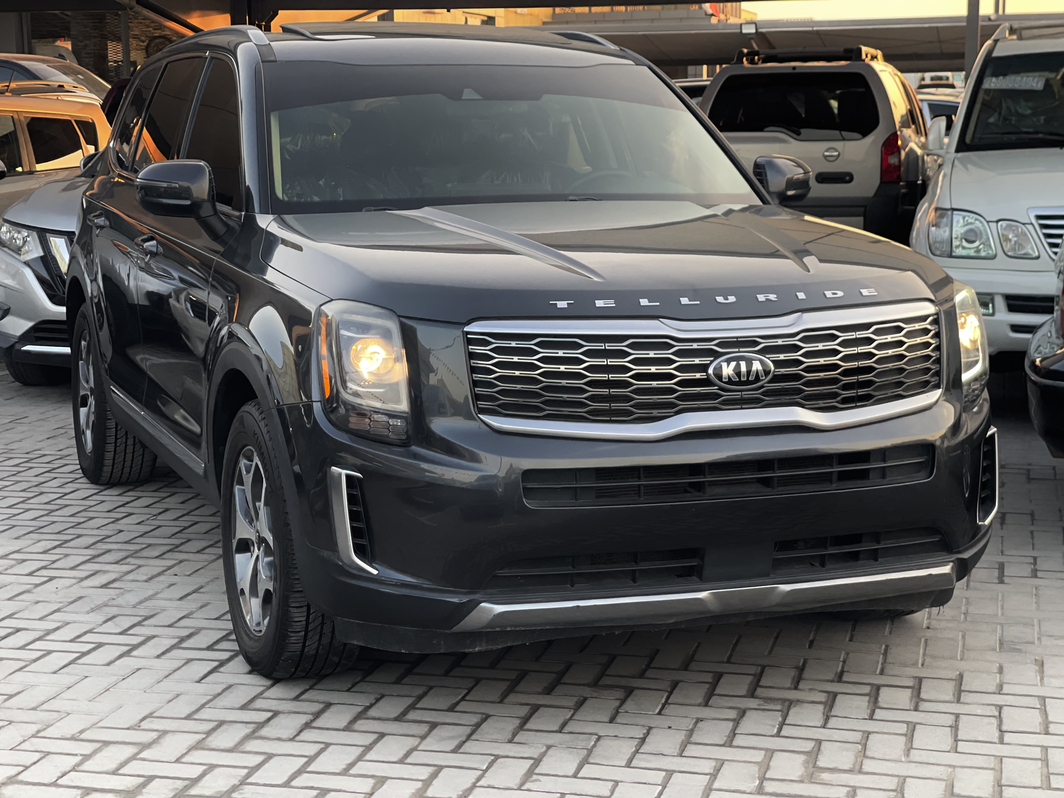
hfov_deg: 30.3
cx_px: 532
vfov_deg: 22.9
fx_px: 1967
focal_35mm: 64
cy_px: 399
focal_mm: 7.5
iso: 80
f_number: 2.2
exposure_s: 1/121
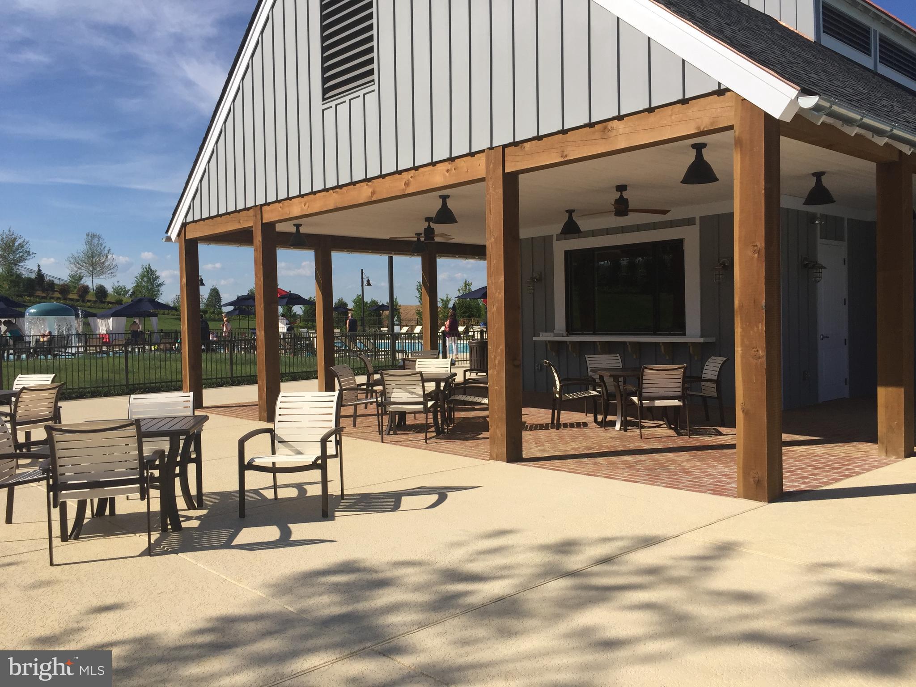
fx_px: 767
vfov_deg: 48.2
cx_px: 458
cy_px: 344
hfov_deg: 61.7
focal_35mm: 29
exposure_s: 1/2825
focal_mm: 4.15
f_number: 2.2
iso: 32
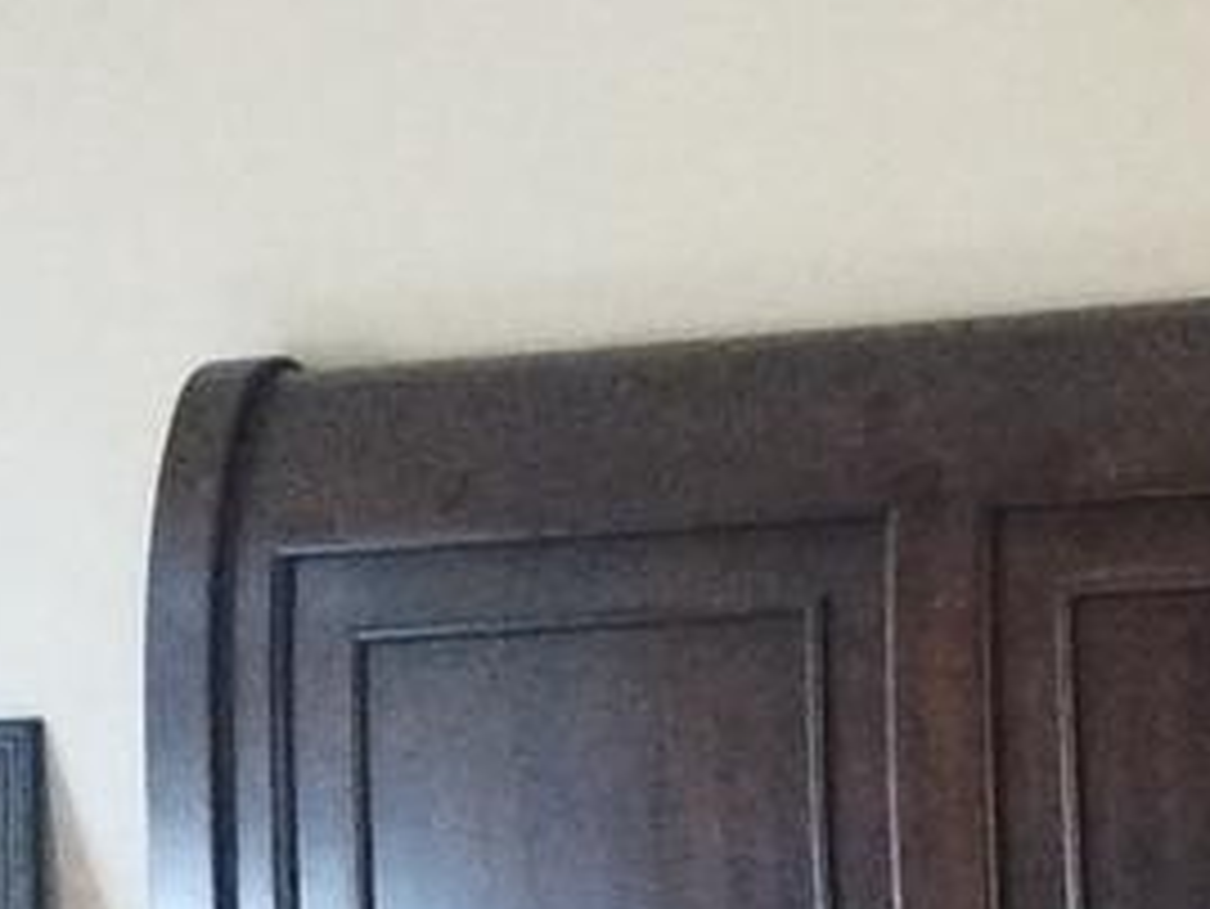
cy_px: 1508
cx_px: 2267
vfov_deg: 7.6
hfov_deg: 9.8
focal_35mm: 190
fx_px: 6644
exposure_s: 1/25
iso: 481
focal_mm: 4.71
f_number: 1.7
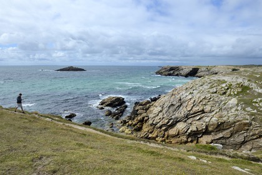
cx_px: 131
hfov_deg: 73.7
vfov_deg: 53.1
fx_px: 175
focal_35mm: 24
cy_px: 88
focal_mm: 24
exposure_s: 1/200
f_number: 16
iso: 200
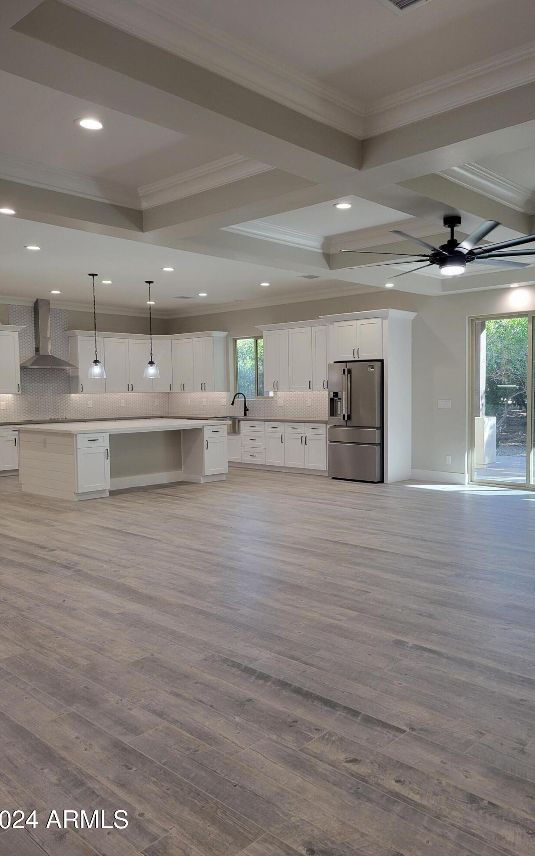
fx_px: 653
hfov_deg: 44.4
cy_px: 425
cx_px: 308
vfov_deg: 66.5
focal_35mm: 28
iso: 125
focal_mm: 5.4
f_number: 1.8
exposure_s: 1/120
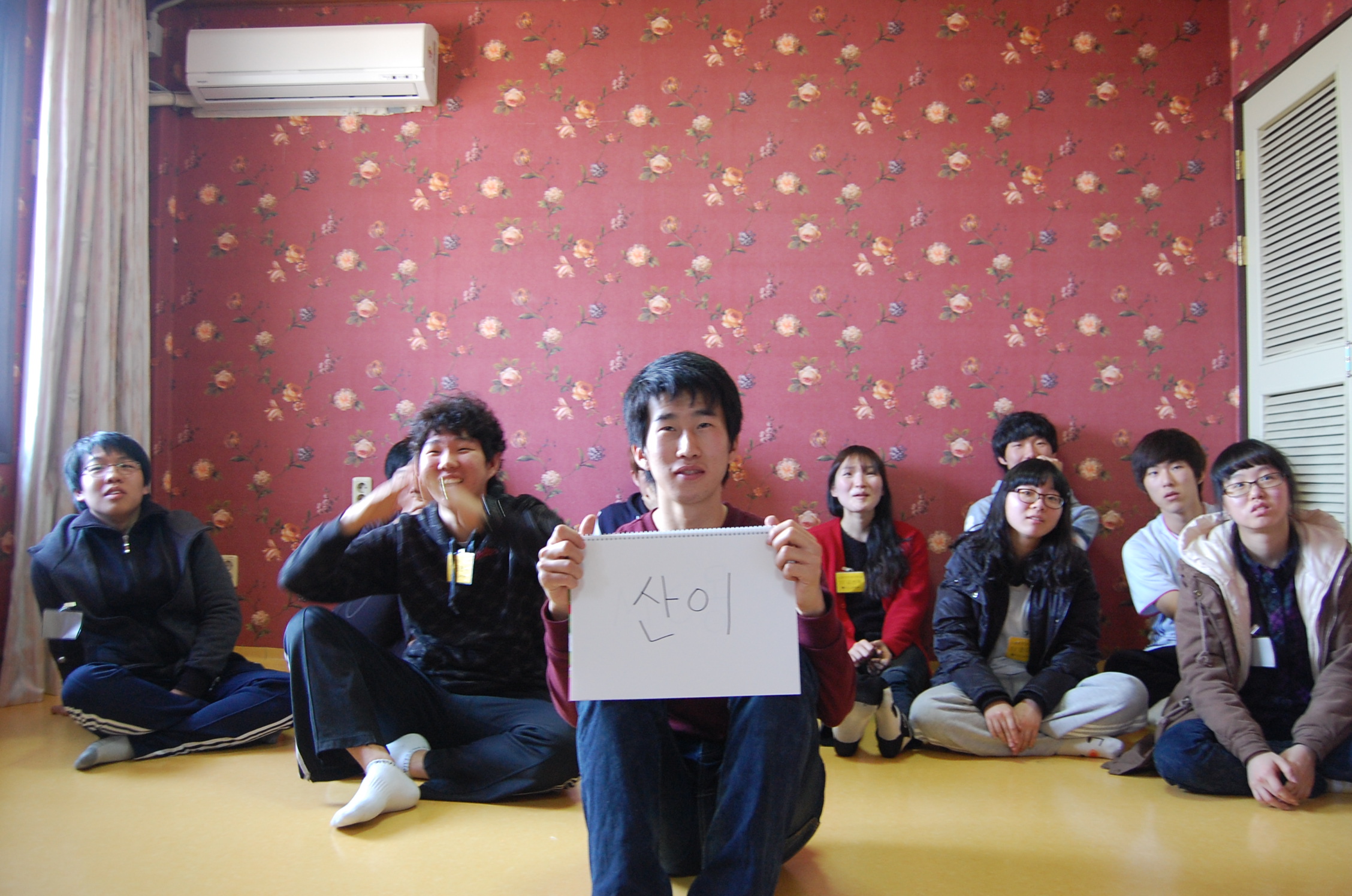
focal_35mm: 28
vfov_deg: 45.5
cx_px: 676
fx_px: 1069
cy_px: 448
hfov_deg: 64.6
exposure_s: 1/20
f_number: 3.5
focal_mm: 19
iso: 800
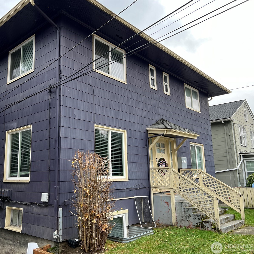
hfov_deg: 52.0
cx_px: 95
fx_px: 257
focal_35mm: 31
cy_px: 128
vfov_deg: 52.5
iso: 40
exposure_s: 1/197
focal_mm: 5.7
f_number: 1.5
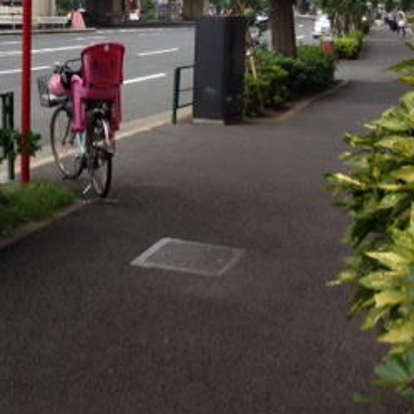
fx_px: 1015
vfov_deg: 22.7
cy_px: 73
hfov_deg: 22.3
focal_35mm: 75
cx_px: 13
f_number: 2.4
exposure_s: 1/30
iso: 50
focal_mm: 4.12
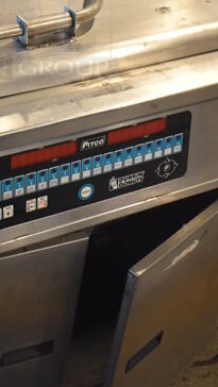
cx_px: 0
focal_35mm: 71
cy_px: 24
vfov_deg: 28.4
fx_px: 729
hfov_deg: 16.6
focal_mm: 18
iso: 1600
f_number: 3.5
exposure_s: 1/125
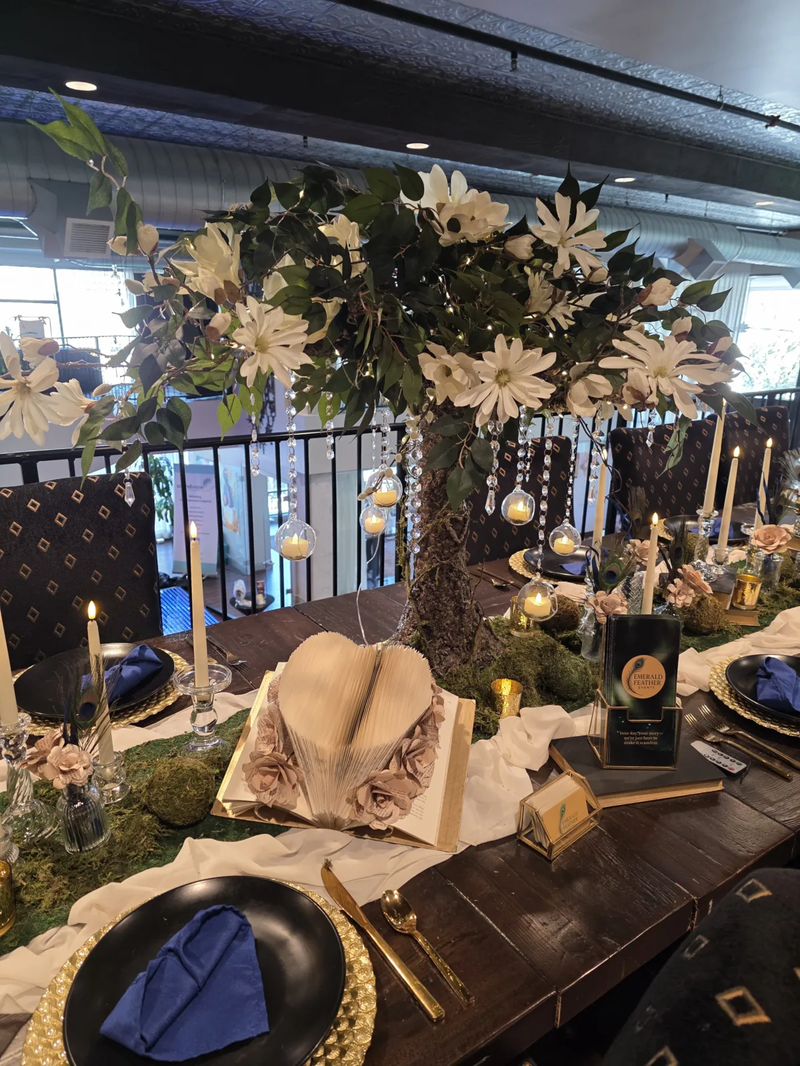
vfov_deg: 73.9
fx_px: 709
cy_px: 533
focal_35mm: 23
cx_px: 400
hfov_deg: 58.9
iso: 320
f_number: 1.7
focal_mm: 6.3
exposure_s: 1/120
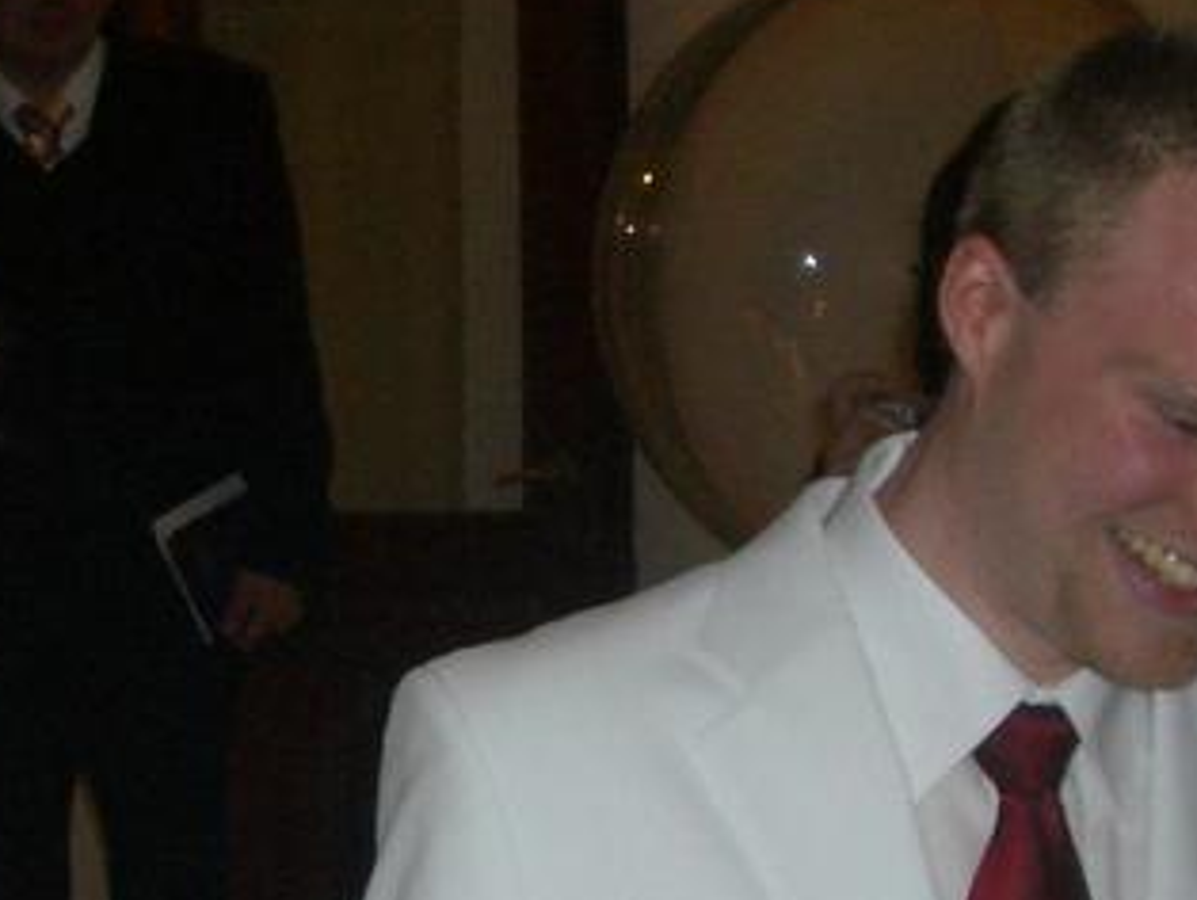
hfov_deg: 16.7
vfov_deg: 13.0
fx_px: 3945
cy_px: 683
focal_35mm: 114
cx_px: -118
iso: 100
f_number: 2.6
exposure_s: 1/60
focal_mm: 5.8
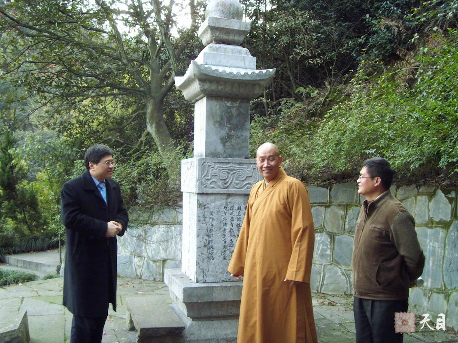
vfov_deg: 45.4
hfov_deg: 58.4
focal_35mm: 31
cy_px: 172
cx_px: 229
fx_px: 410
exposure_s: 1/30
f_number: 3.5
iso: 300
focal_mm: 6.3
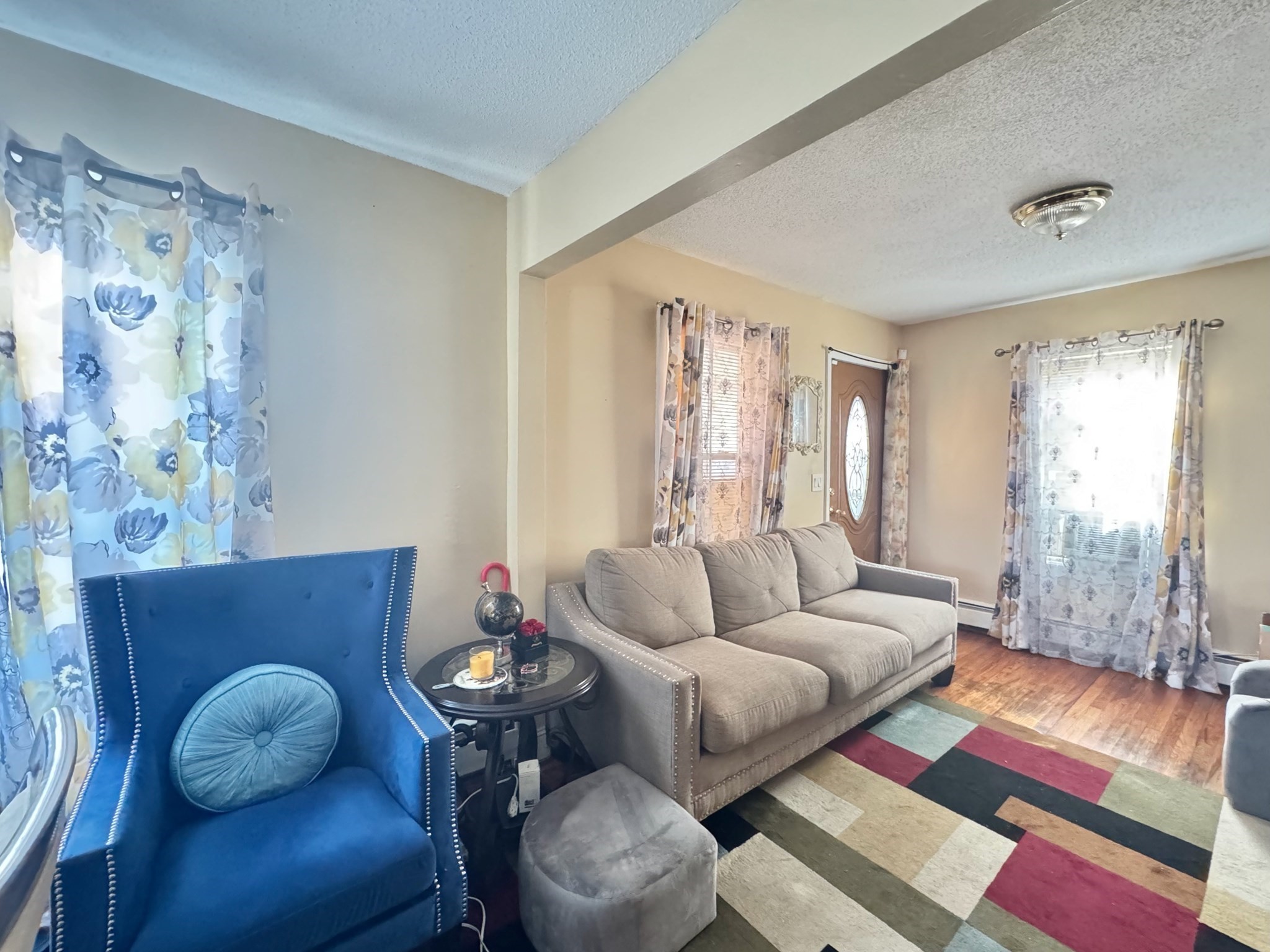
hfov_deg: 102.1
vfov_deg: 85.7
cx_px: 635
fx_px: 514
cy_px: 476
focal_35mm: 14
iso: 1250
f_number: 2.2
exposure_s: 1/60
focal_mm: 2.22
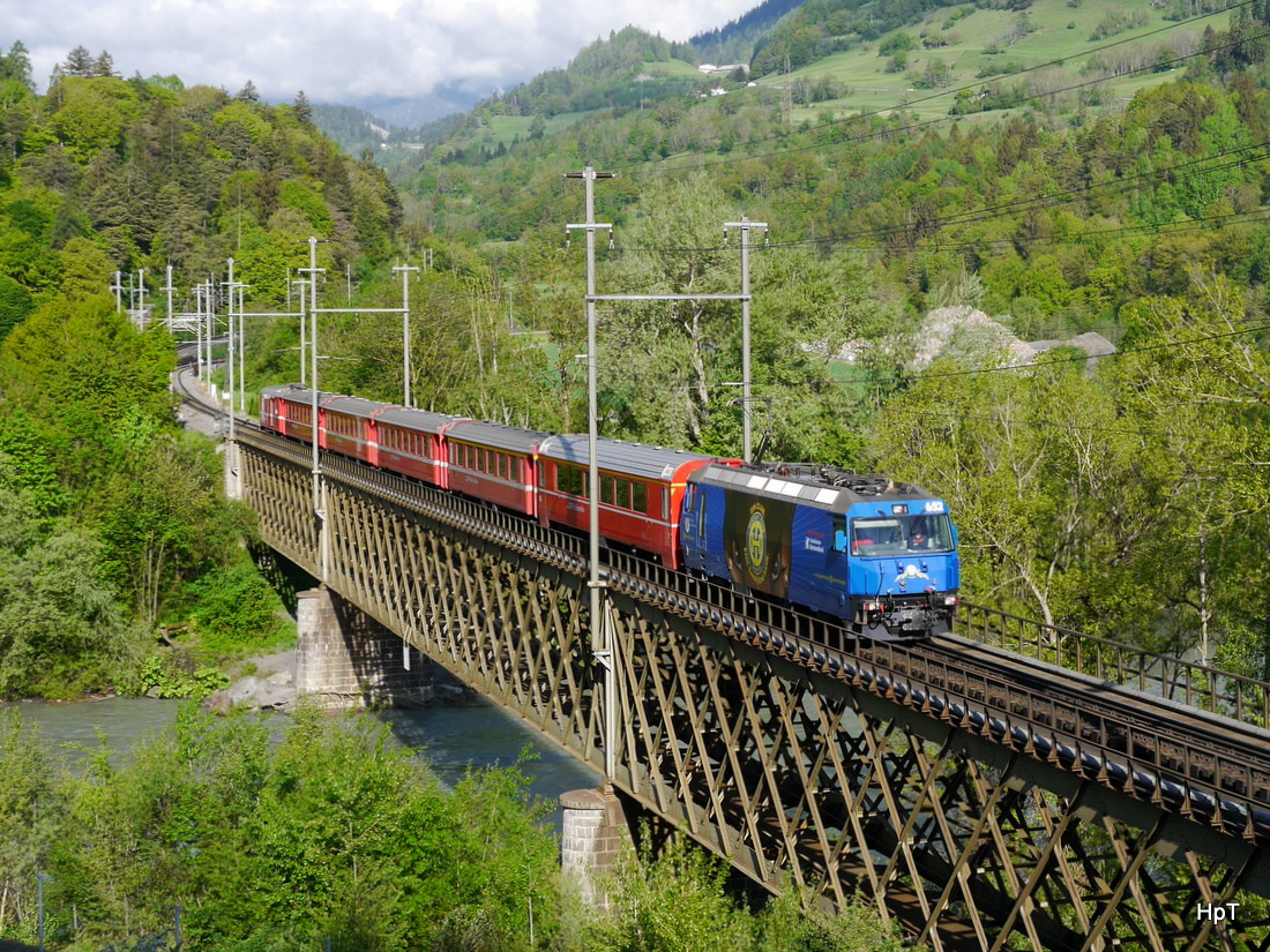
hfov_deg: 49.0
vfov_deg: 37.7
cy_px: 476
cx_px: 635
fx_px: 1394
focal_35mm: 38
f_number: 7.1
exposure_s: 1/320
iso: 160
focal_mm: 19
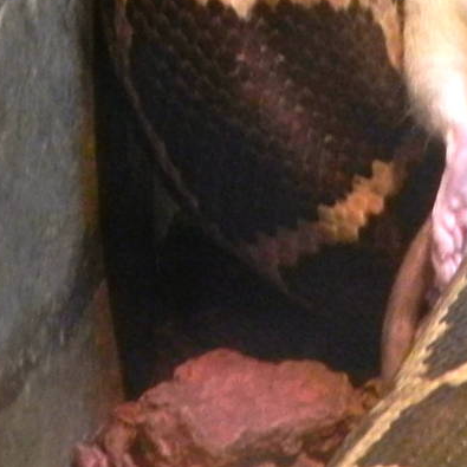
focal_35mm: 340
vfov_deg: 5.1
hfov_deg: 5.1
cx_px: 533
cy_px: 48
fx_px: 5189
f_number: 4
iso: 800
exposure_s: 1/8
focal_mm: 16.9
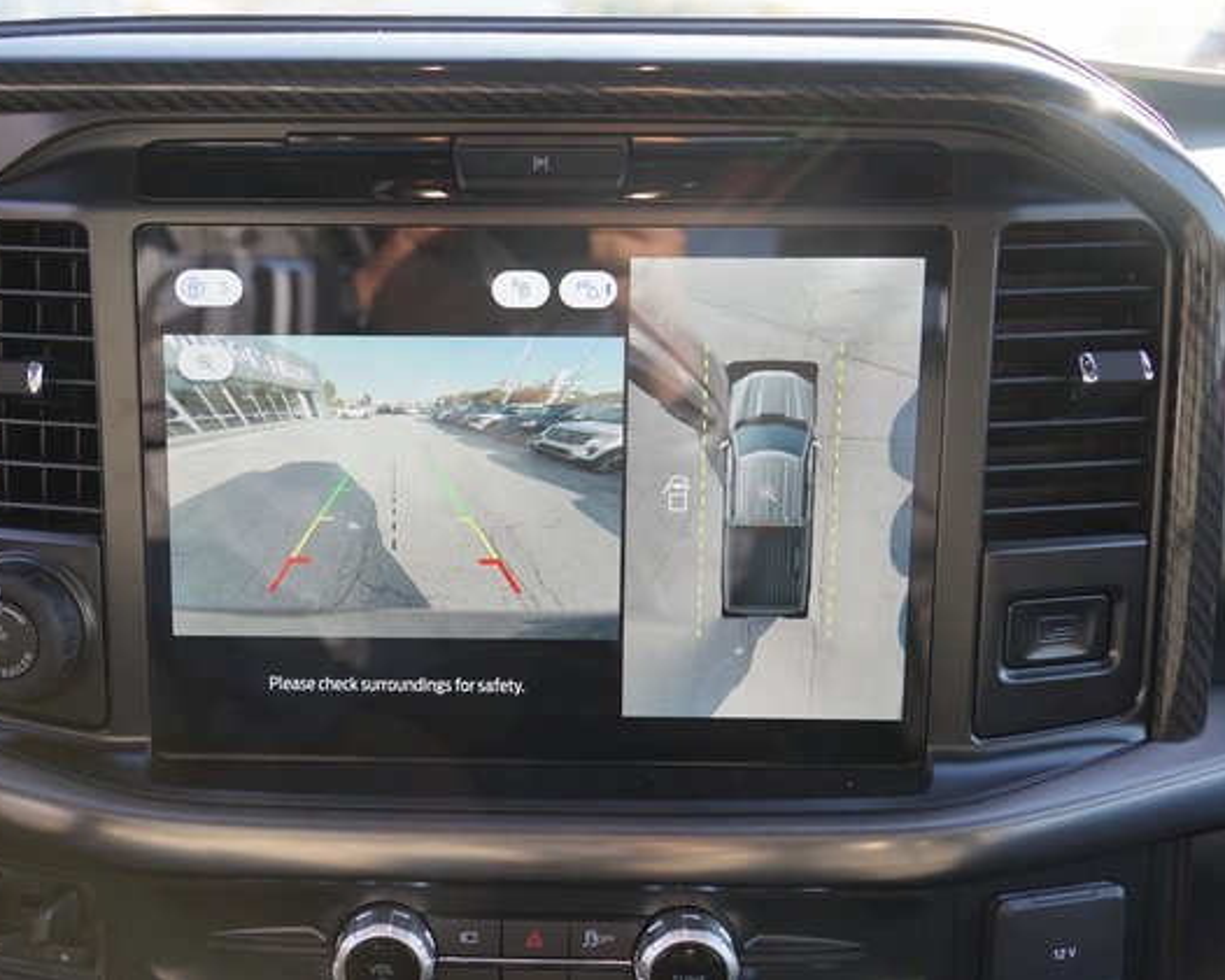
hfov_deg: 45.5
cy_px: 485
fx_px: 1450
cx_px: 487
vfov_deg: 37.3
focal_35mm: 40
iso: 100
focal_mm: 35
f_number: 4
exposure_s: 1/60
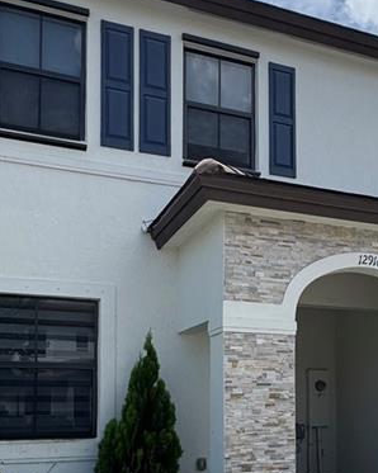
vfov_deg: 40.3
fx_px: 616
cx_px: 285
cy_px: 378
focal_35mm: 44
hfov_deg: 33.4
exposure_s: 1/1748
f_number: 2.2
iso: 50
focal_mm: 2.22
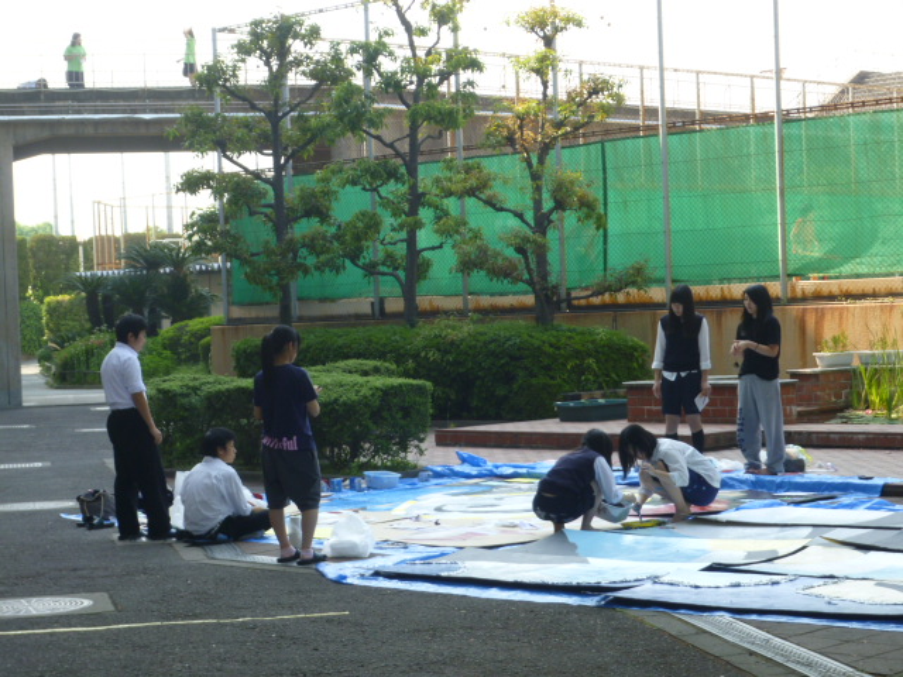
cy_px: 338
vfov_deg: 17.4
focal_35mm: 85
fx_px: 2217
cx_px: 452
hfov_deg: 23.0
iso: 100
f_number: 5.7
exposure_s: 1/80
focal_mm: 15.2
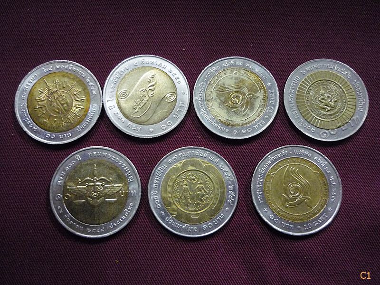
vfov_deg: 42.9
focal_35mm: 33
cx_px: 190
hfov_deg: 55.4
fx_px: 362
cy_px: 142
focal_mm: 5.5
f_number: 2.8
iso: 400
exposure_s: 1/8
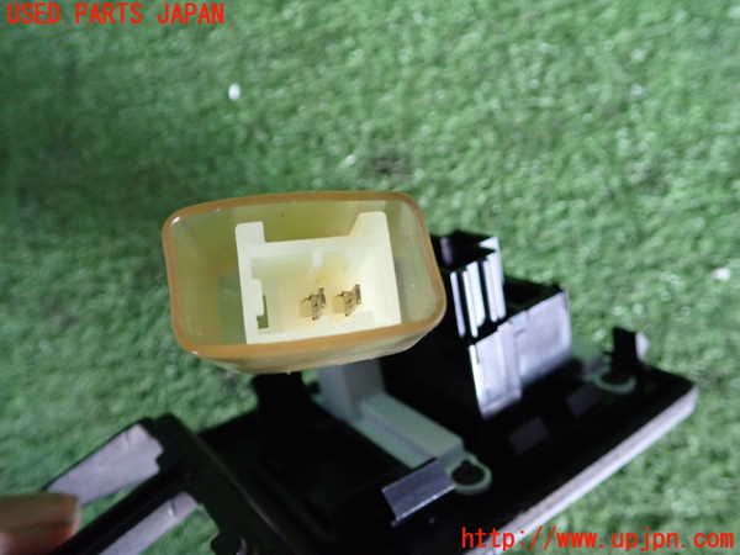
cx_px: 370
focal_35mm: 30
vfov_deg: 46.8
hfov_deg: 60.0
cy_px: 278
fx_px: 641
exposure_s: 1/125
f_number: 2.3
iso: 800
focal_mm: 5.4
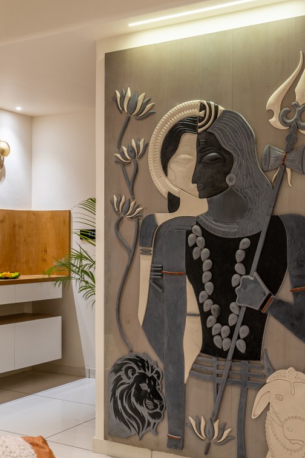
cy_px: 241
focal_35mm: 47
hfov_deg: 28.6
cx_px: 151
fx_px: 597
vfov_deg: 41.9
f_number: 9
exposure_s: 1/15
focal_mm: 25
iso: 125
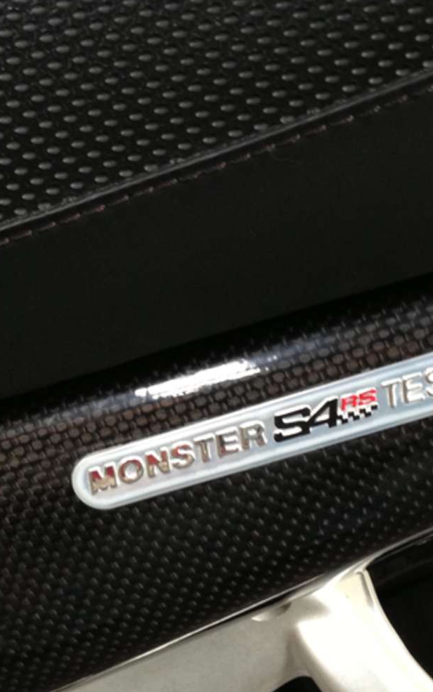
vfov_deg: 29.0
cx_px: 200
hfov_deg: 18.4
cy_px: 360
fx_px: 1340
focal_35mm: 71
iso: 100
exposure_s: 1/20
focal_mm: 4.13
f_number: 2.4
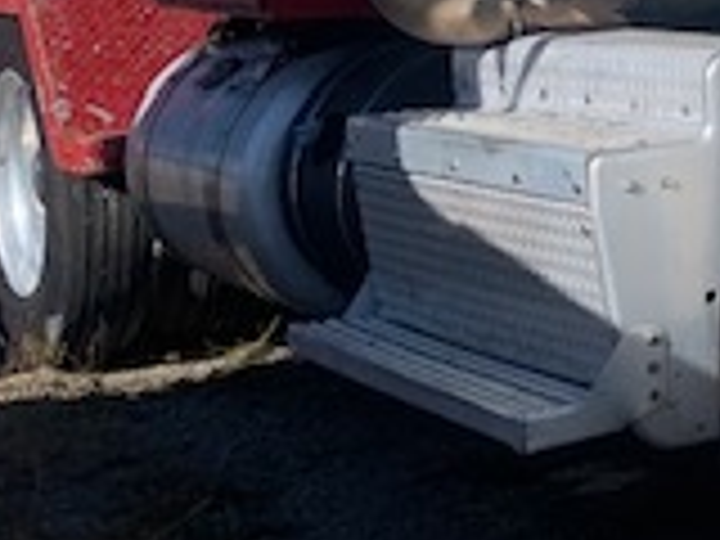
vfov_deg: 13.9
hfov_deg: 17.0
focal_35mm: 104
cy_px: -86
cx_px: 1089
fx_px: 2163
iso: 25
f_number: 1.8
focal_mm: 4.25
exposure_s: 1/5128
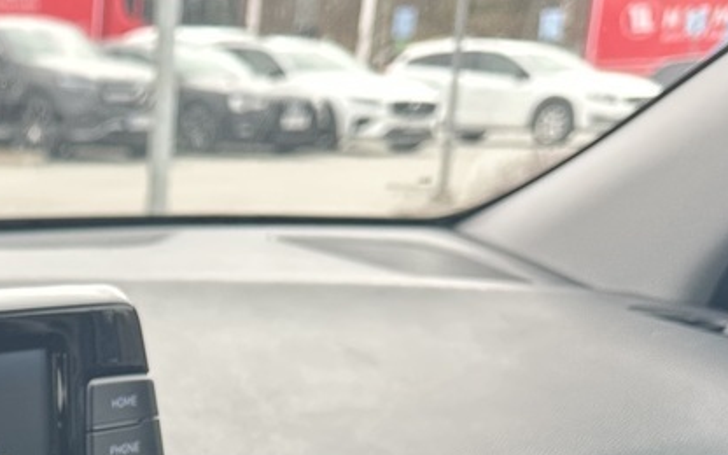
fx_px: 1746
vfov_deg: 13.2
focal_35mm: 88
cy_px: 859
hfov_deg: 21.5
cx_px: -191
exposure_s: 1/256
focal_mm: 6.86
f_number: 1.78
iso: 80
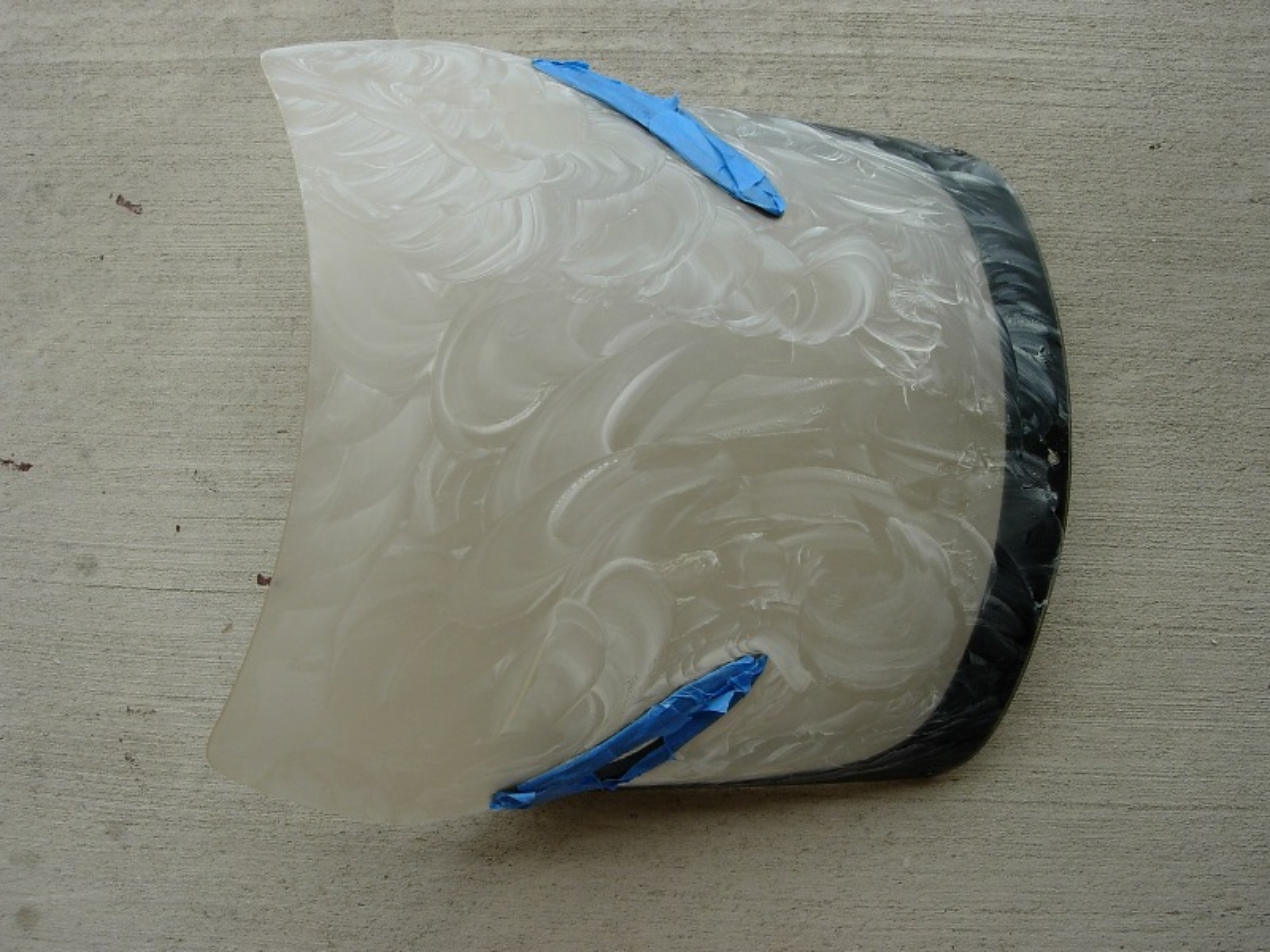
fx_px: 1394
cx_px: 635
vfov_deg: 37.7
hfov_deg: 49.0
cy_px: 476
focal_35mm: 38
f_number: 4.8
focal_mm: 7.8
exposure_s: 1/192
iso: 79
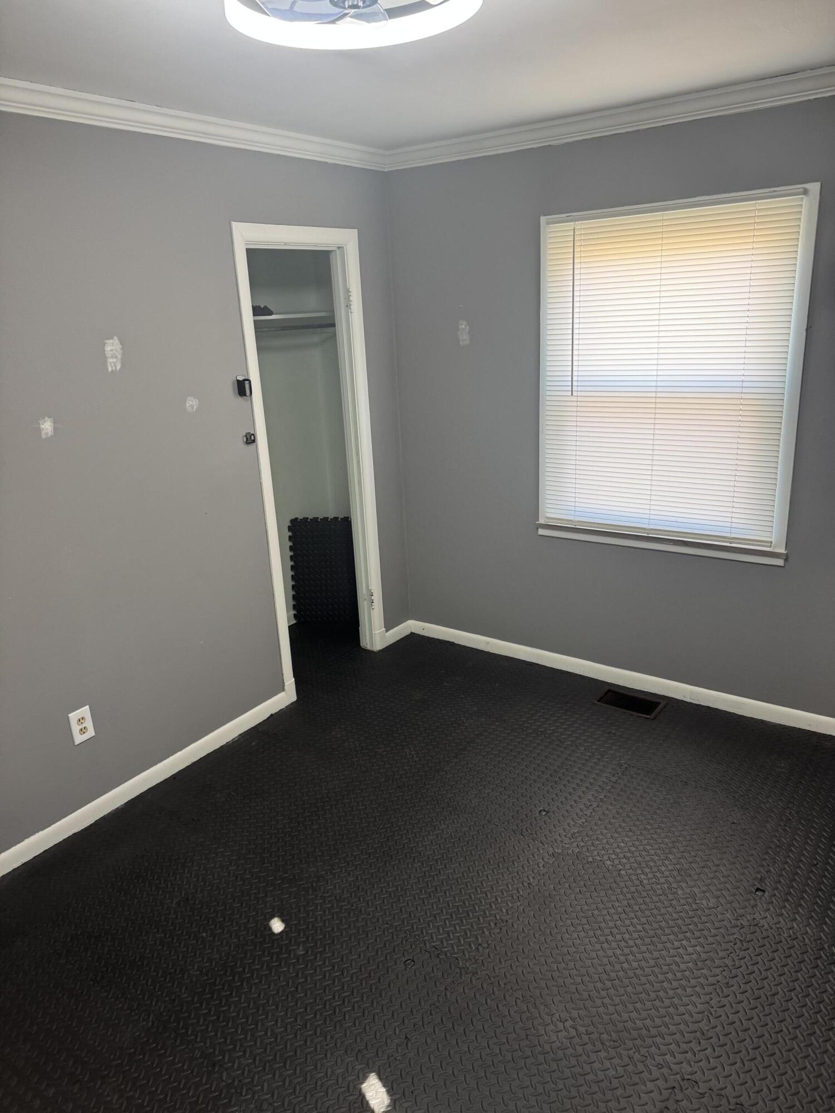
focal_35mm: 24
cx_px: 418
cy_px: 556
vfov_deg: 71.6
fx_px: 772
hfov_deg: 56.8
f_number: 1.78
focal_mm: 6.76
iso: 160
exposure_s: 1/60
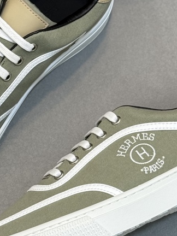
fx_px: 1091
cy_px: 87
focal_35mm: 160
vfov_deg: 12.3
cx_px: 25
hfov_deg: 9.2
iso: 64
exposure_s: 1/100
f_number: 1.78
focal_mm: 6.76
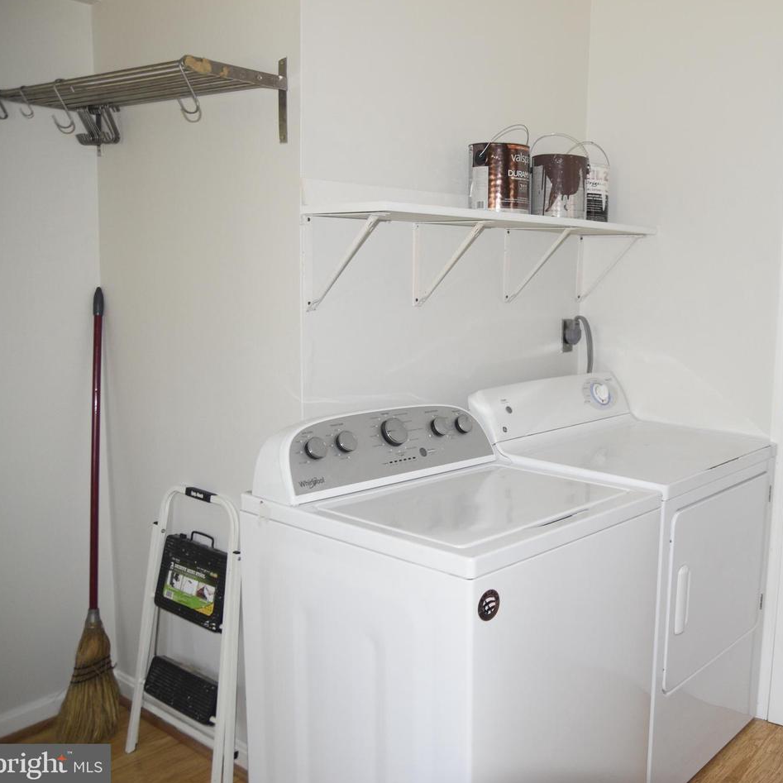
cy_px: 389
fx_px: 1587
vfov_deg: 27.7
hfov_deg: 27.4
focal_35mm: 62
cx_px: 577
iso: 800
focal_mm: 32
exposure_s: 1/80
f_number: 4.5
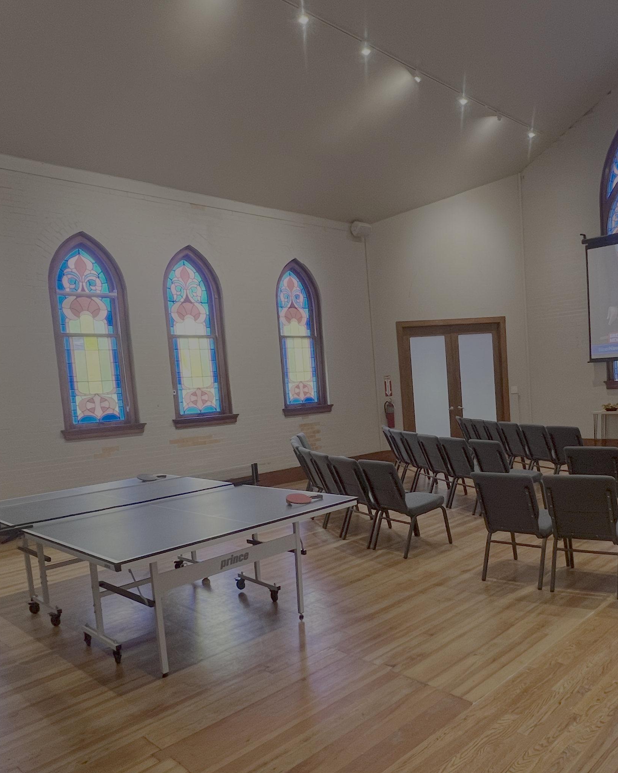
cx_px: 448
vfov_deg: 67.8
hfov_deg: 54.6
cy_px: 435
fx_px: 572
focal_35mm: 25
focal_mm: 1.57
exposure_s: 1/60
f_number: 1.8
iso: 250
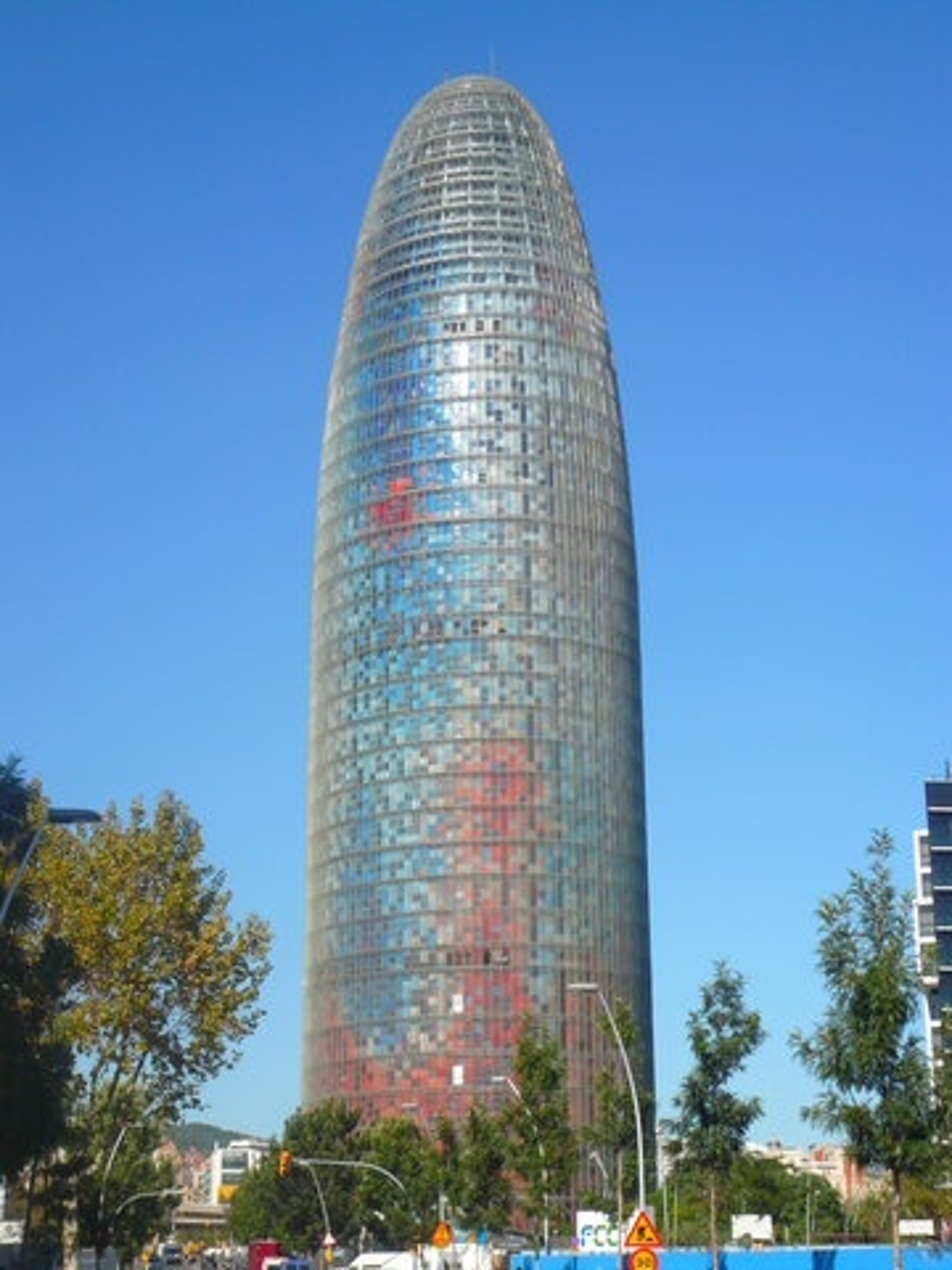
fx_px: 2310
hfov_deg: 23.3
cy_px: 635
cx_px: 476
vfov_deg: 30.7
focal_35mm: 63
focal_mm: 10.3
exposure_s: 1/800
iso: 100
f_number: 4.1
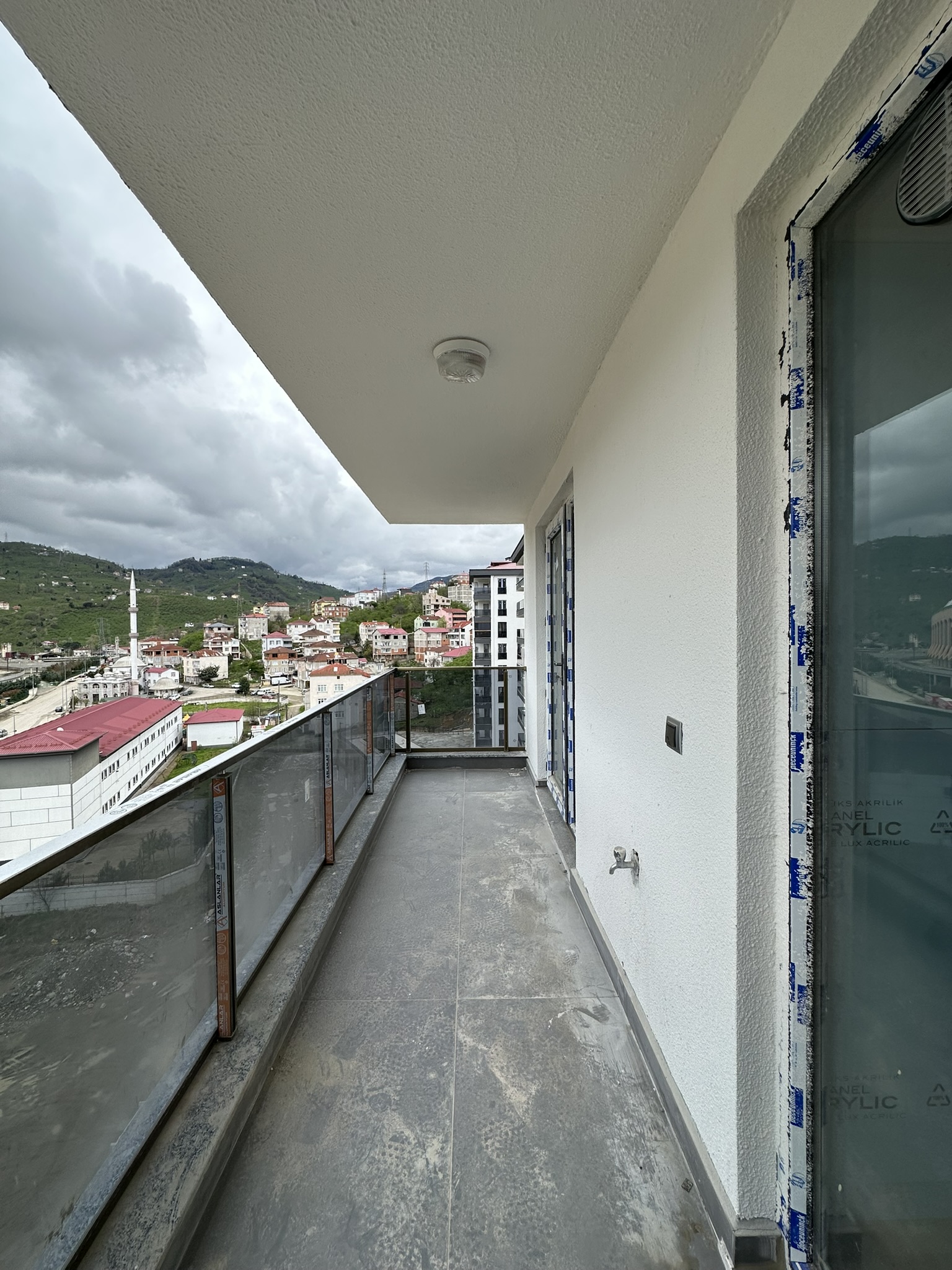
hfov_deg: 85.7
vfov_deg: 102.1
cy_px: 635
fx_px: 513
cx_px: 476
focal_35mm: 14
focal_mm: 2.22
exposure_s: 1/888
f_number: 2.2
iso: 40
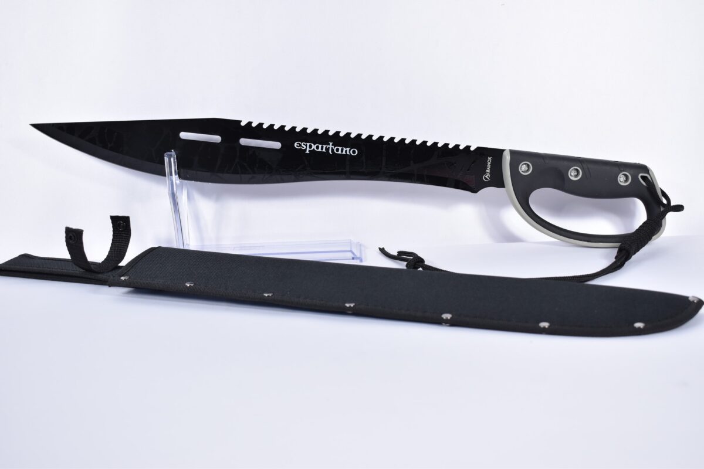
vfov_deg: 28.1
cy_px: 234
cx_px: 352
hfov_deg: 41.1
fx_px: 939
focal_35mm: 48
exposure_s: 1/60
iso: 640
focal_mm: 32
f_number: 5
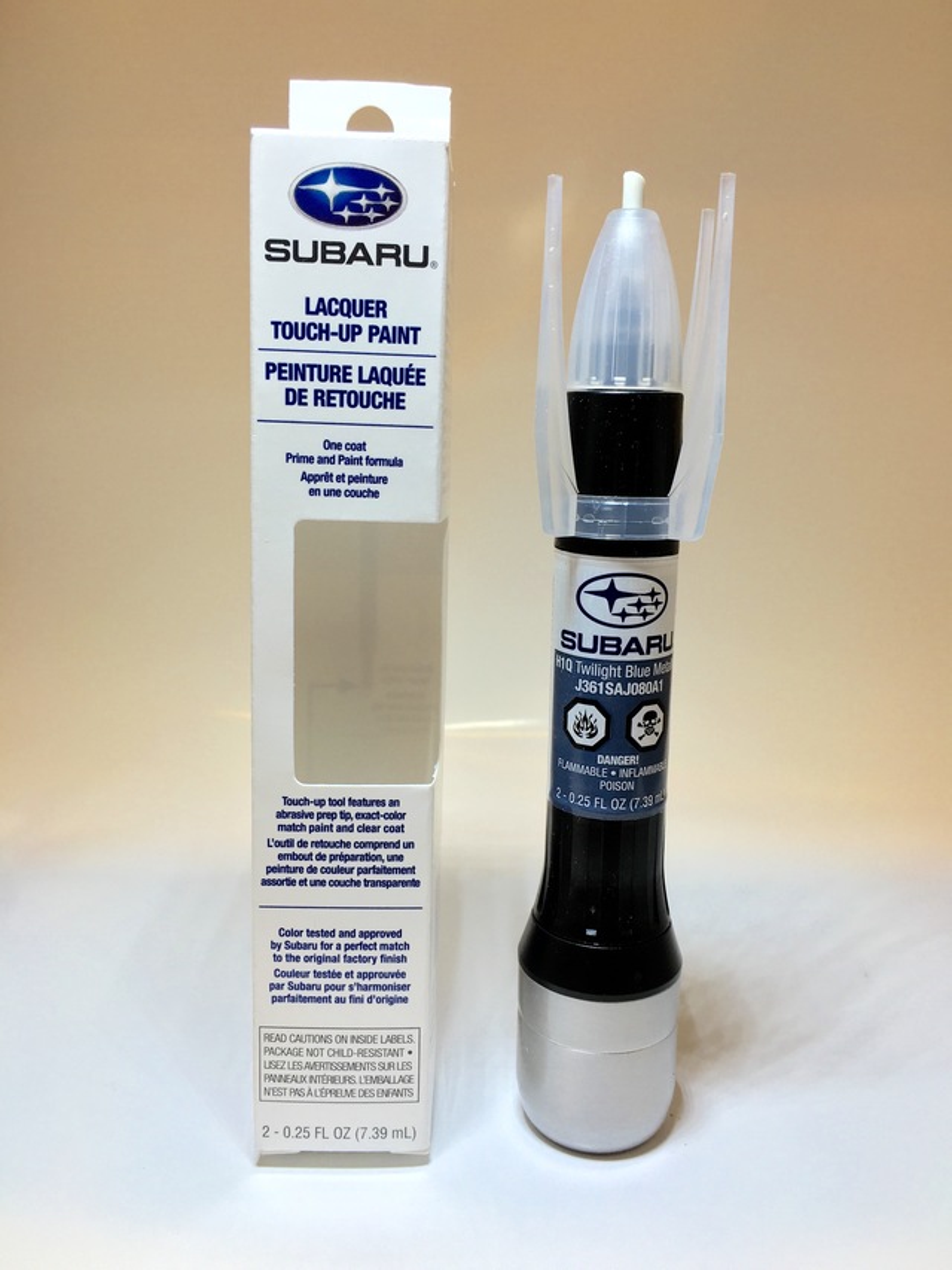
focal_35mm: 29
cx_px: 476
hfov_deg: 48.2
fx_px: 1063
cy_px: 635
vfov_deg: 61.7
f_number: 2.2
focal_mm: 4.15
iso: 25
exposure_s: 1/60
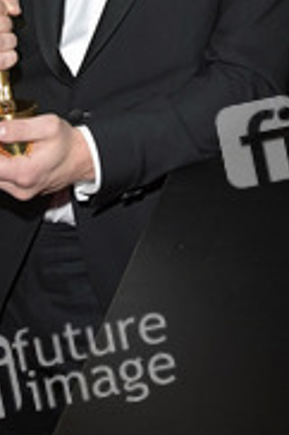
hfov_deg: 20.6
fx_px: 796
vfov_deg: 28.8
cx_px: 122
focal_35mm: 66
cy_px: 12
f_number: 5.6
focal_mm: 30
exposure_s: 1/250
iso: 640
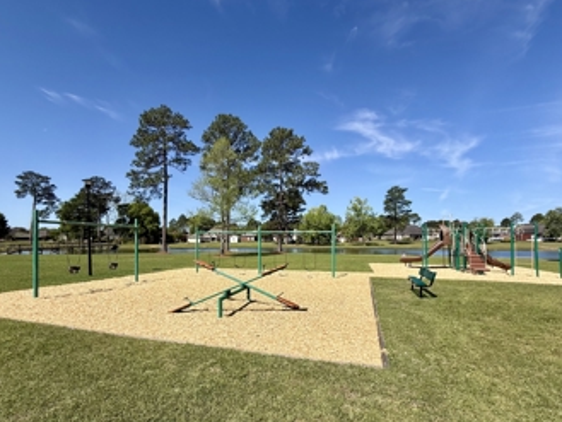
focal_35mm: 17
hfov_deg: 91.0
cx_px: 278
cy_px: 241
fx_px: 276
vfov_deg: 74.4
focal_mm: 2.22
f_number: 2.2
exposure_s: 1/3125
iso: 50
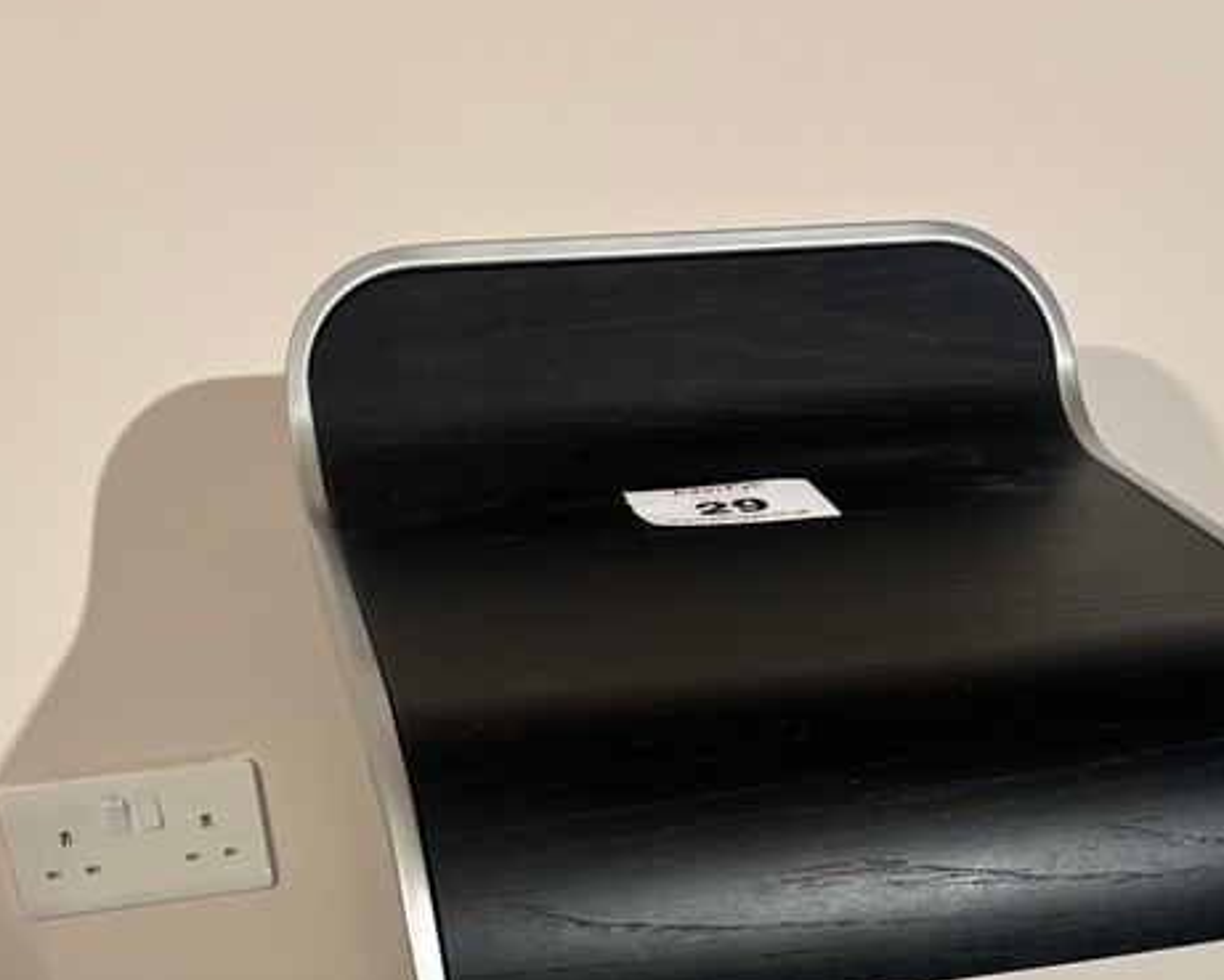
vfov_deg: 24.9
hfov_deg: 33.6
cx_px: 884
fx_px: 1993
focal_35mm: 55
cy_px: 1177
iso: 125
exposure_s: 1/100
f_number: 1.6
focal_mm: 5.96
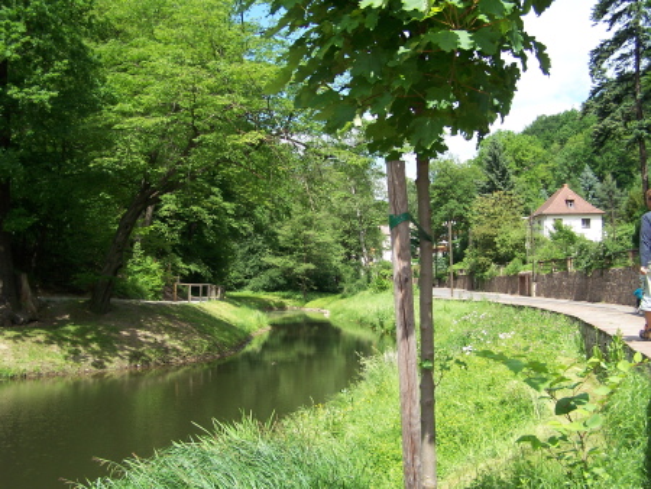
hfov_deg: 49.0
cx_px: 326
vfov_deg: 37.8
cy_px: 244
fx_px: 715
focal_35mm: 38
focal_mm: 6.3
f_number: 2.8
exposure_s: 1/500
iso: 80
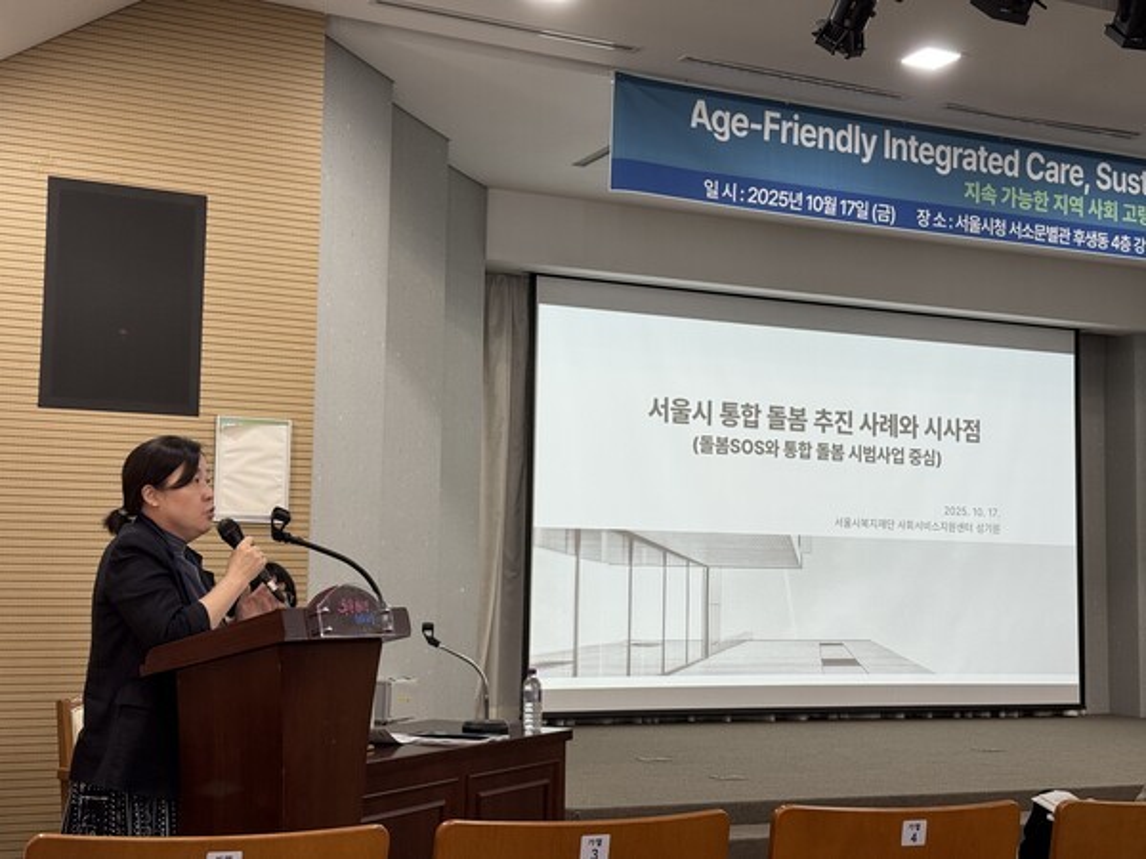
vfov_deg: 30.3
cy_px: 430
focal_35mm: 48
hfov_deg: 39.7
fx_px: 1589
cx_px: 573
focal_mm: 6.76
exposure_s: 1/60
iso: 64
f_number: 1.78
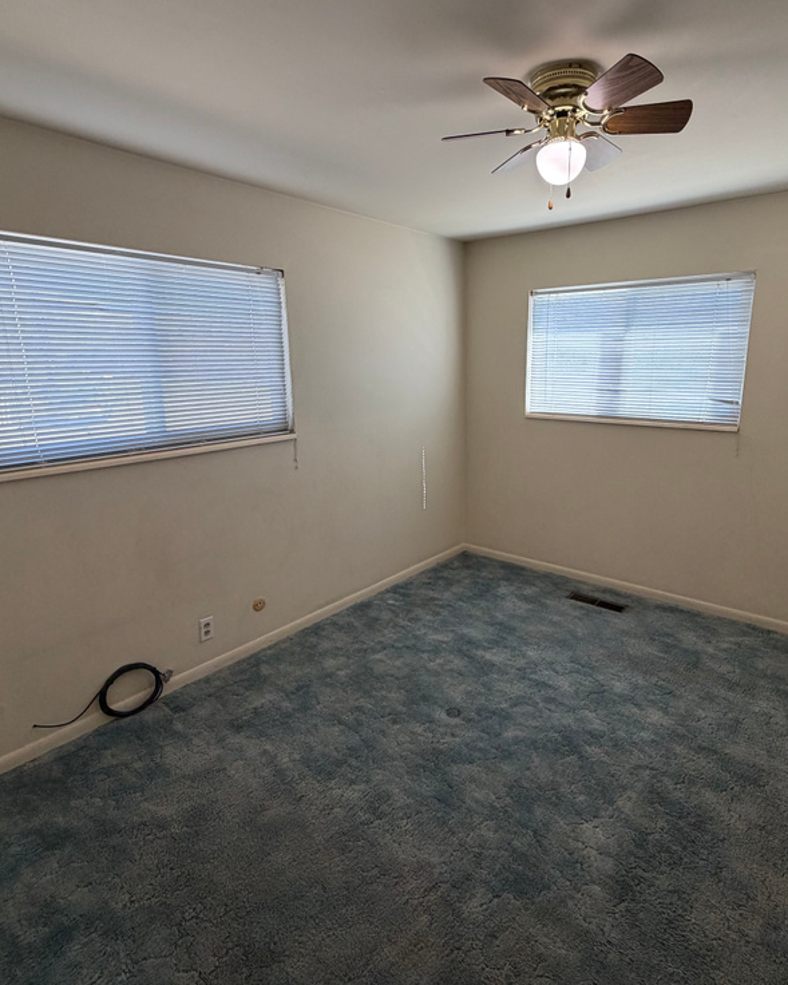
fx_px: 554
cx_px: 437
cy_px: 478
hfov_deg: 70.6
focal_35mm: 19
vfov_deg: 83.3
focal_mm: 2.22
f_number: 2.2
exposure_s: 1/120
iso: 160
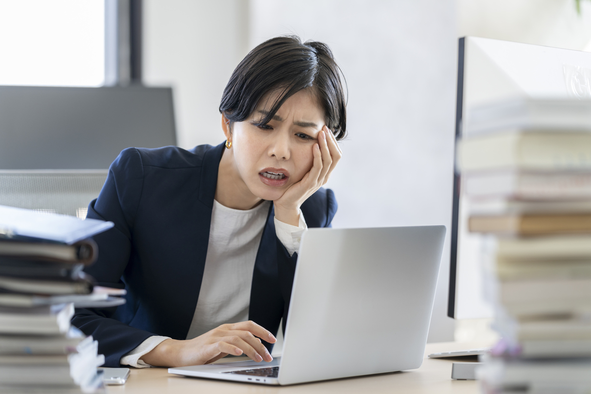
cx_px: 296
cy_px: 197
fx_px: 1806
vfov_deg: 12.5
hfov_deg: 18.6
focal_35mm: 110
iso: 250
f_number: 3.2
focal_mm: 110
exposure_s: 1/50
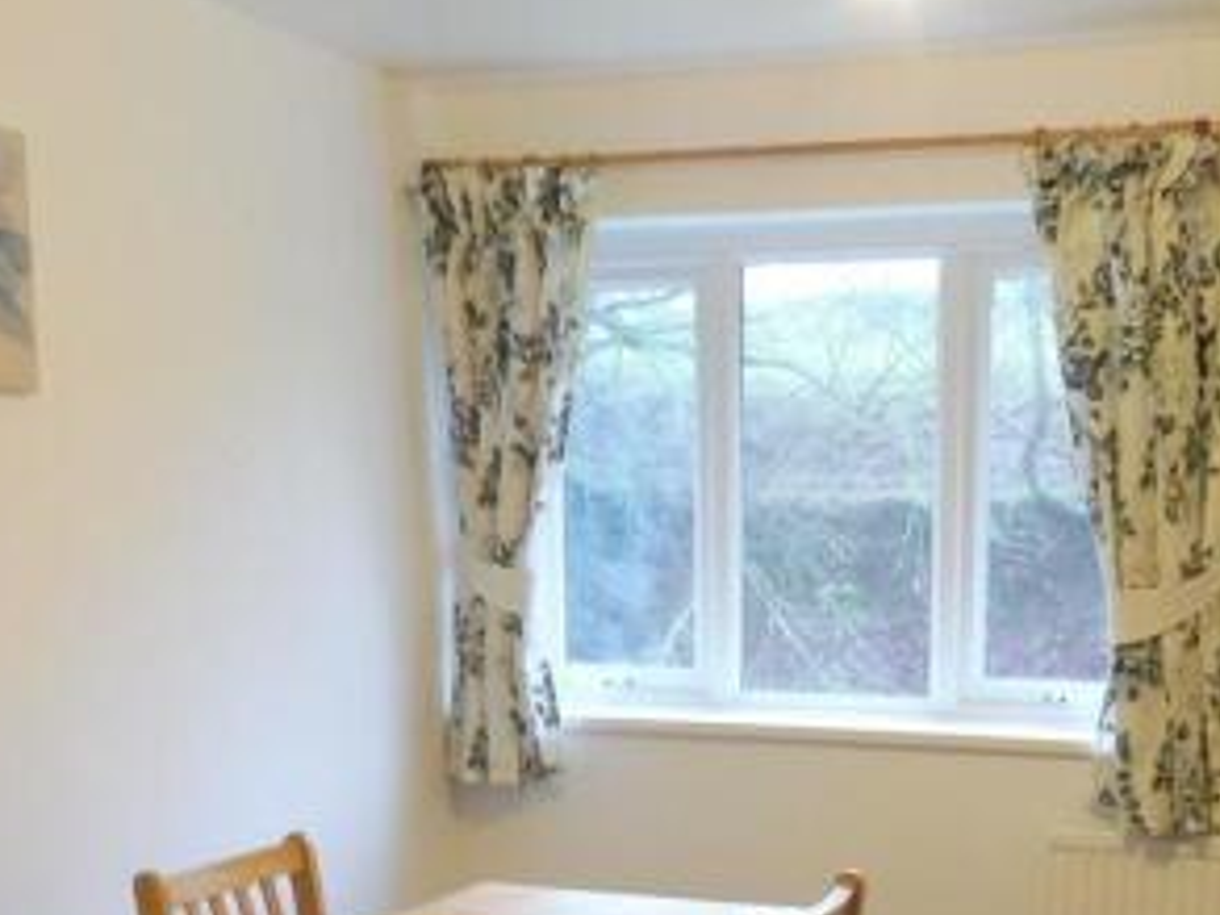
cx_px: 838
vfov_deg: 28.7
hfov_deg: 39.1
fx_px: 1692
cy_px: 879
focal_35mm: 48
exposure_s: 1/13
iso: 400
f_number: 3.3
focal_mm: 4.3
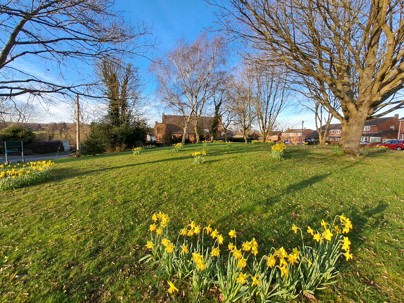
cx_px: 202
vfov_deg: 89.9
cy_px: 152
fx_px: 152
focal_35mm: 13
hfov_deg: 106.2
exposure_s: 1/447
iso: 40
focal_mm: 1.42
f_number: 2.2
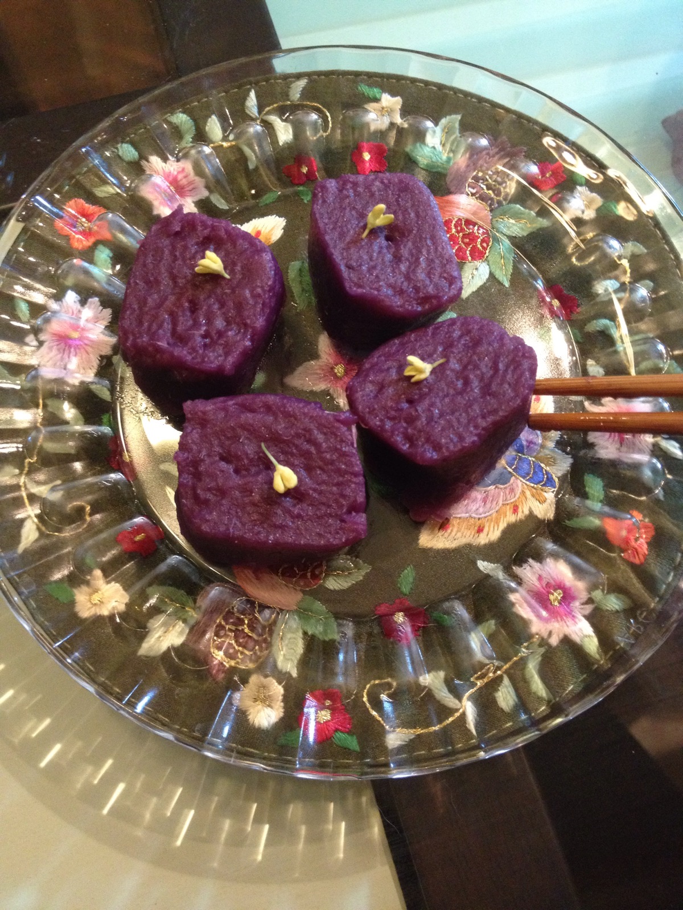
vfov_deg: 52.6
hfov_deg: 40.7
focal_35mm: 35
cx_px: 342
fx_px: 921
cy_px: 455
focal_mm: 4.28
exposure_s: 1/20
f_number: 2.4
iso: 320
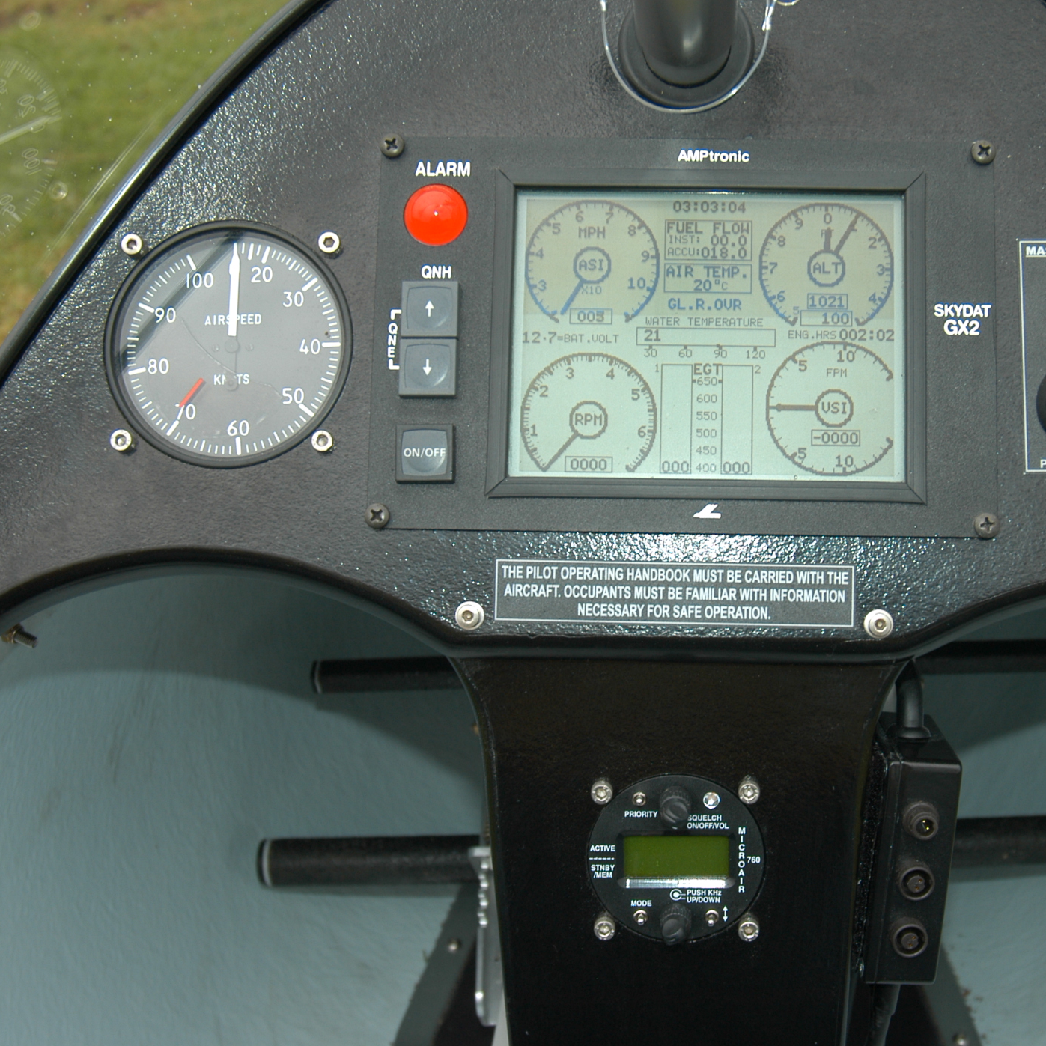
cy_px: 526
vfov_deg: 34.7
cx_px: 679
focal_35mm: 49
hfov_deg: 34.4
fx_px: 1675
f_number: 5
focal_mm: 24
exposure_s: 1/180
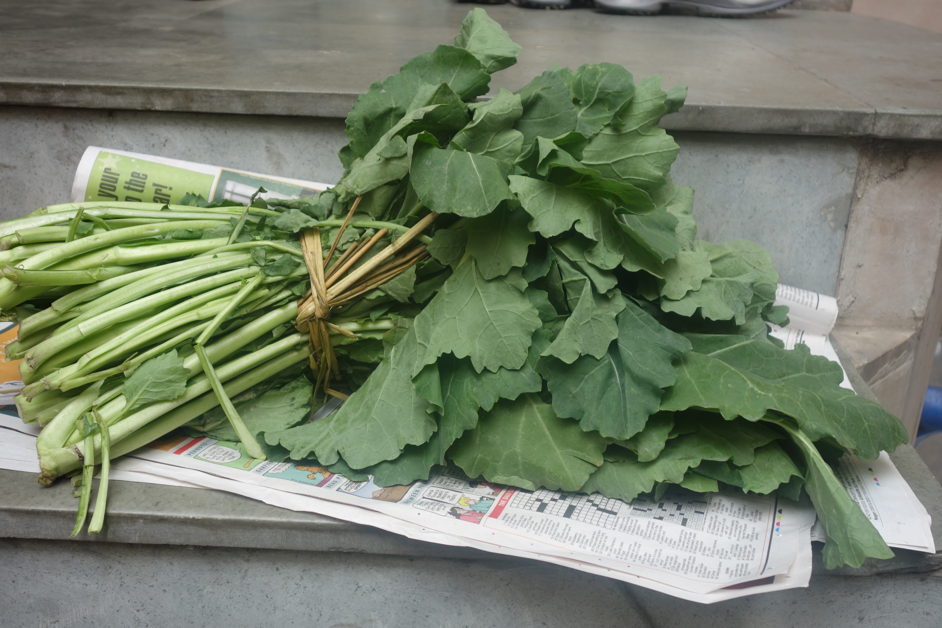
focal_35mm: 39
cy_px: 314
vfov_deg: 34.2
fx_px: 1020
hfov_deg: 49.6
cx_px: 471
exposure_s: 1/100
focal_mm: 14.4
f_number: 4
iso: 125
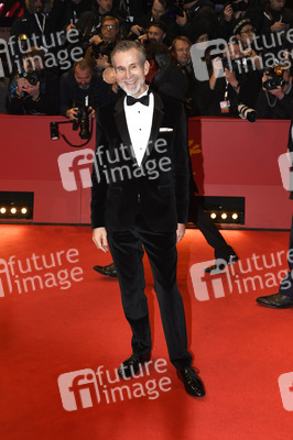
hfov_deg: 28.0
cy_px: 220
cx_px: 146
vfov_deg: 41.1
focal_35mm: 48
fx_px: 587
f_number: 6.3
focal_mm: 32
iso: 800
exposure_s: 1/200
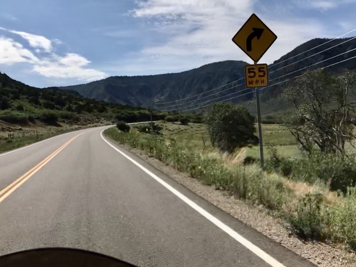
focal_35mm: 29
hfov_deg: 61.7
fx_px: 298
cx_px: 179
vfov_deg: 48.2
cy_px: 136
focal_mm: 3.99
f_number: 1.8
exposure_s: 1/1312
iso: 20
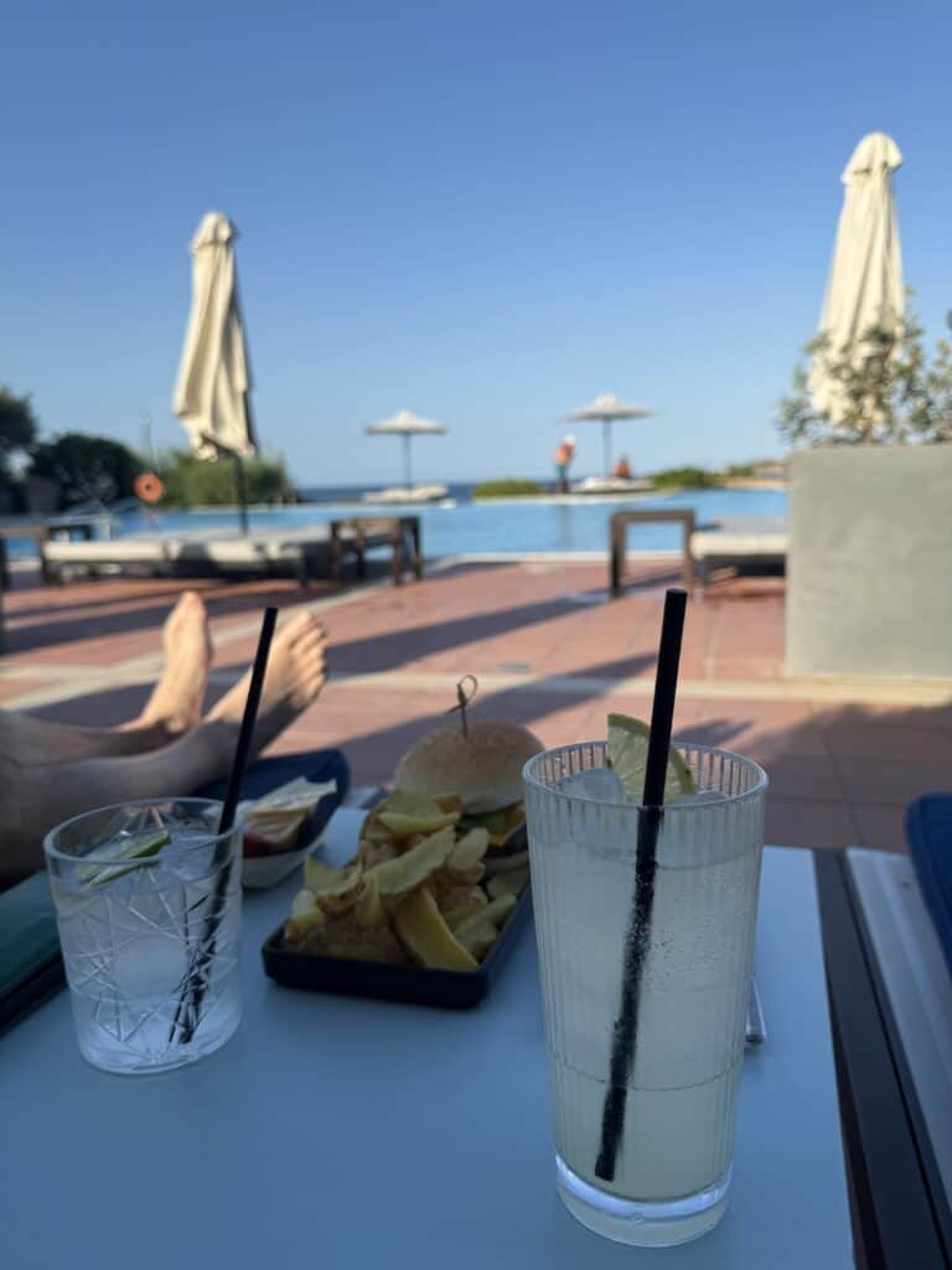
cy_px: 635
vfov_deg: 71.6
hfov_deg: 56.8
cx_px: 476
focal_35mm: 24
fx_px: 880
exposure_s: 1/3425
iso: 80
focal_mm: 6.76
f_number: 1.78
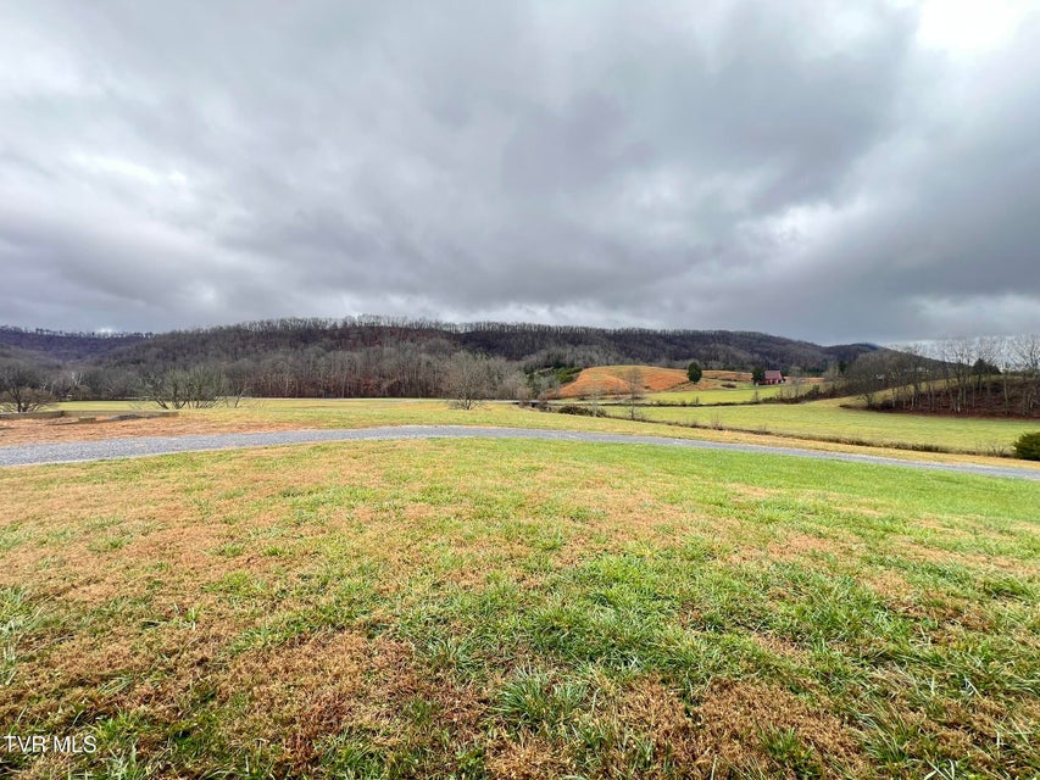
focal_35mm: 13
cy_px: 390
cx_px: 520
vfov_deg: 89.9
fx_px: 391
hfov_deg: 106.2
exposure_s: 1/130
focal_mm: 1.57
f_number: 1.8
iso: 32
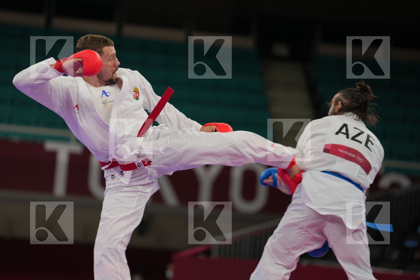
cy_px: 140
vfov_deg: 6.9
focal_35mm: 200
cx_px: 210
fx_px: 2333
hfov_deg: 10.3
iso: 250
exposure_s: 1/500
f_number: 2.8
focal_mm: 200
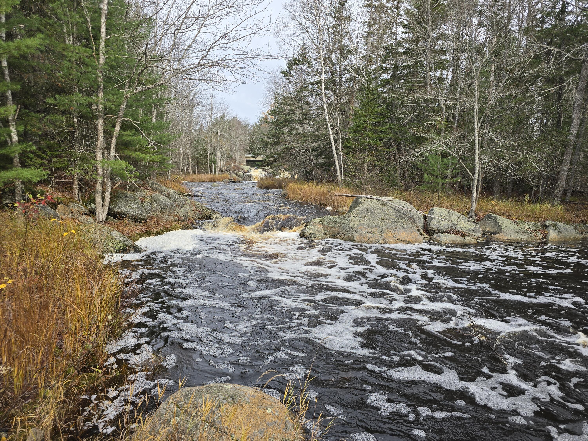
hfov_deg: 73.9
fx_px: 391
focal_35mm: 23
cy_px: 220
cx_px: 294
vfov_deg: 58.9
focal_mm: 6.3
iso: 12
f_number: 1.7
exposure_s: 1/212
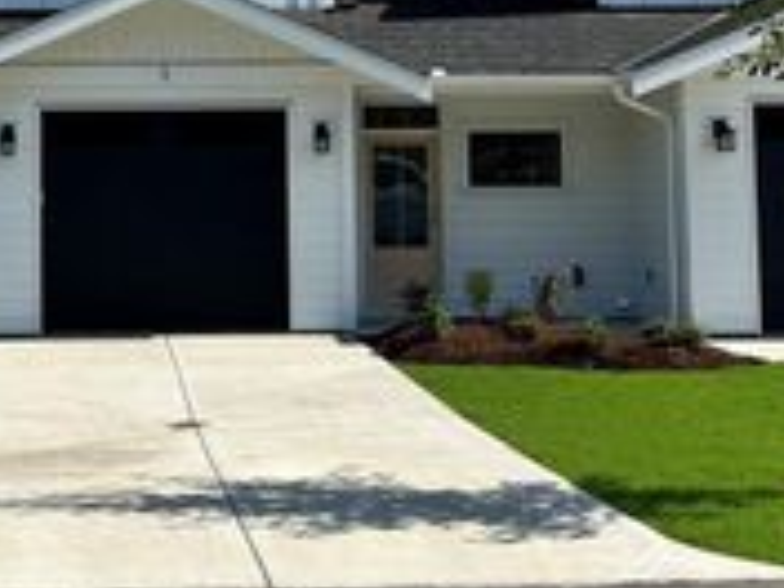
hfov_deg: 28.1
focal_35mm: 68
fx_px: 1540
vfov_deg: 21.2
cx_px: 174
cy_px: 60
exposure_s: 1/4184
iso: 80
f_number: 1.78
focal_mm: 6.86
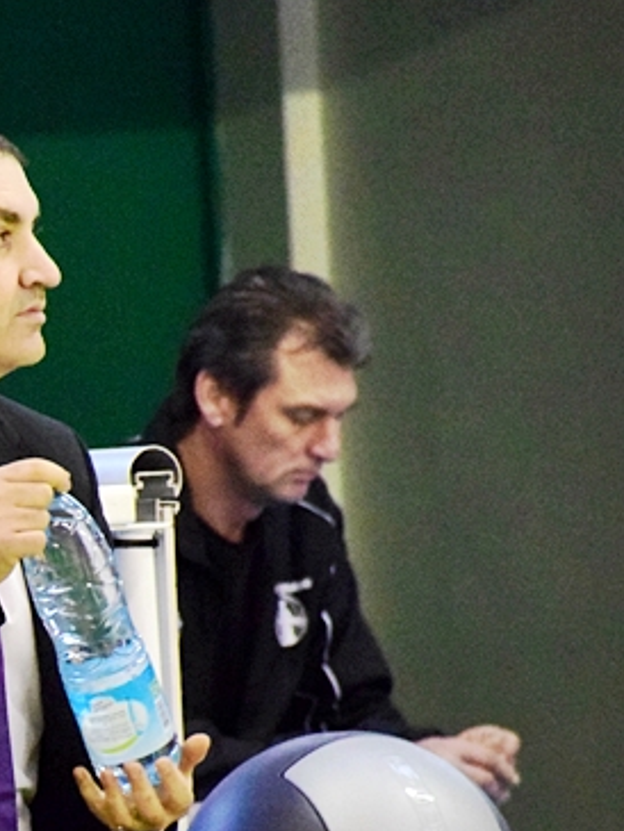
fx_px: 22772
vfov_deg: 2.1
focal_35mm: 948
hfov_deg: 1.6
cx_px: -314
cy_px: 553
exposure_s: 1/250
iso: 8000
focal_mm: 250
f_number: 6.3
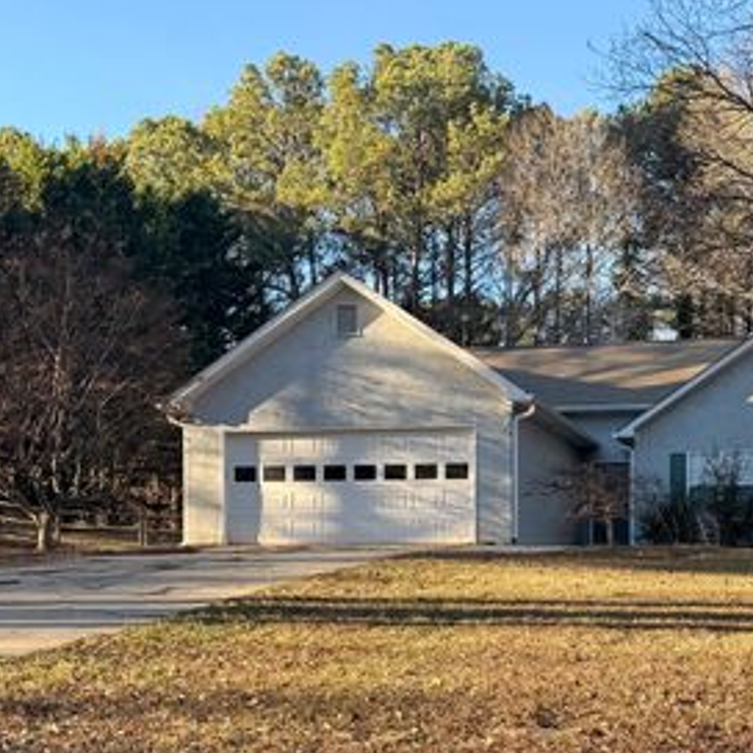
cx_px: 526
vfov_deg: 32.2
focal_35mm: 52
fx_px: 1280
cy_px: 561
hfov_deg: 32.4
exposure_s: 1/780
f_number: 1.78
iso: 80
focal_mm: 6.76
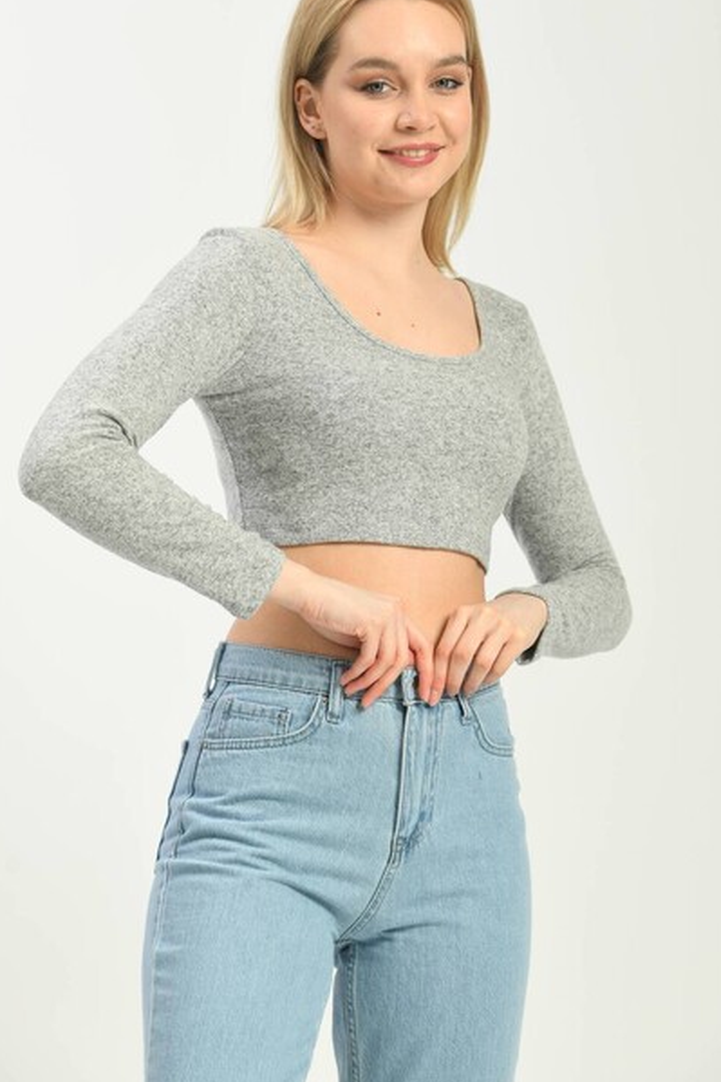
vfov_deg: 12.2
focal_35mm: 169
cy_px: 488
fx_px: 5080
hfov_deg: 8.1
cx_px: 370
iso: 100
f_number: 6.3
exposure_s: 1/160
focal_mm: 135
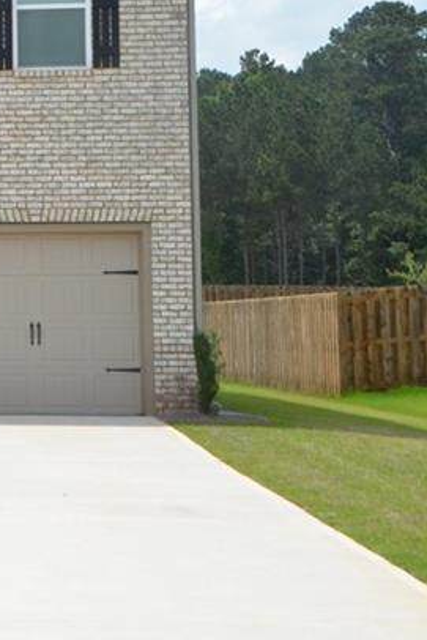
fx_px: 1742
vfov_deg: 20.6
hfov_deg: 12.7
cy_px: 127
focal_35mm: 98
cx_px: -353
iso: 1250
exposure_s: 1/1000
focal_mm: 26
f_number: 16
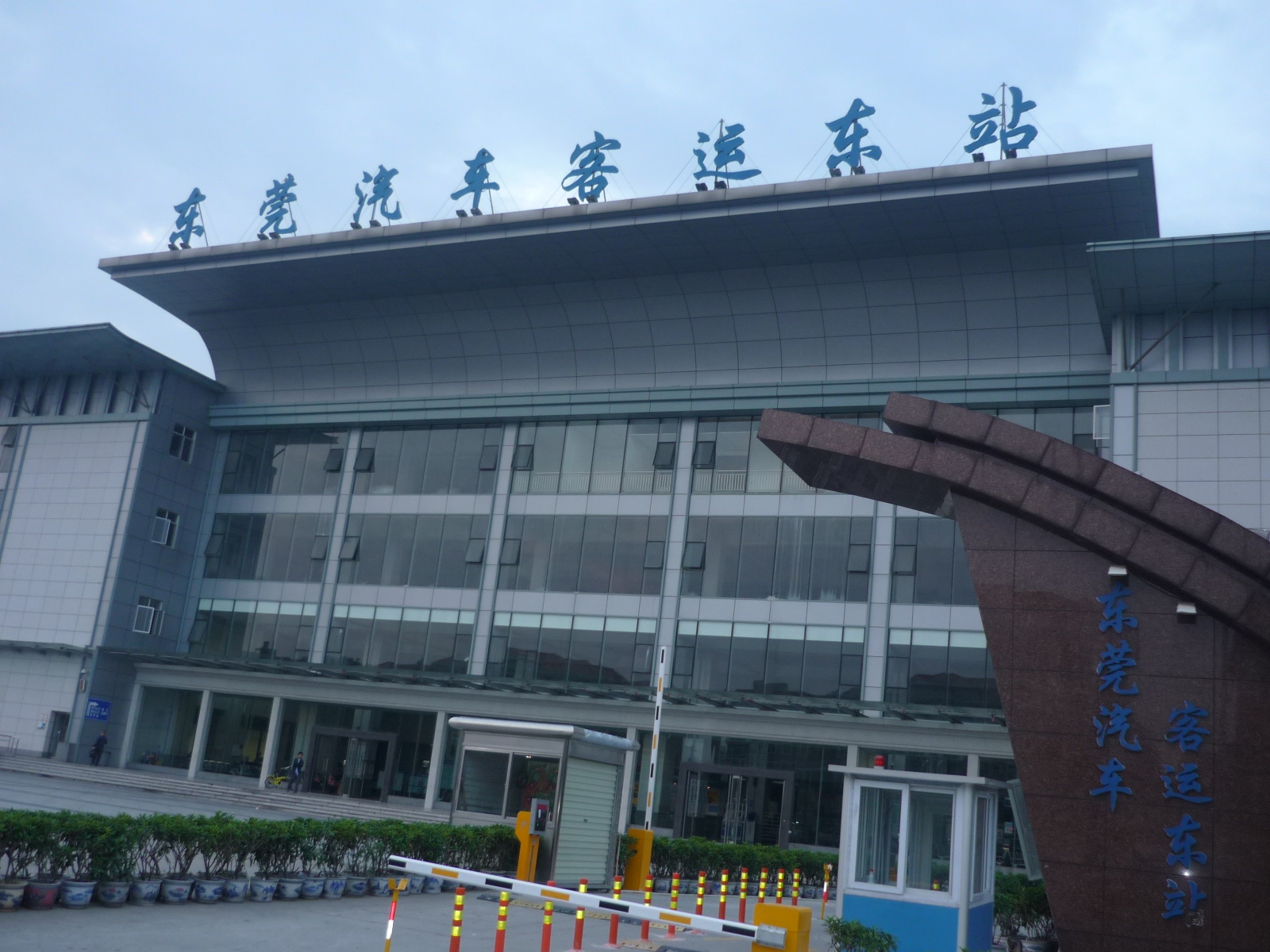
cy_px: 476
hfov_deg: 55.4
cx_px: 635
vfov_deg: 42.9
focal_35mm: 33
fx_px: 1211
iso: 100
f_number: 2.8
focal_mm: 5.5
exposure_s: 1/30
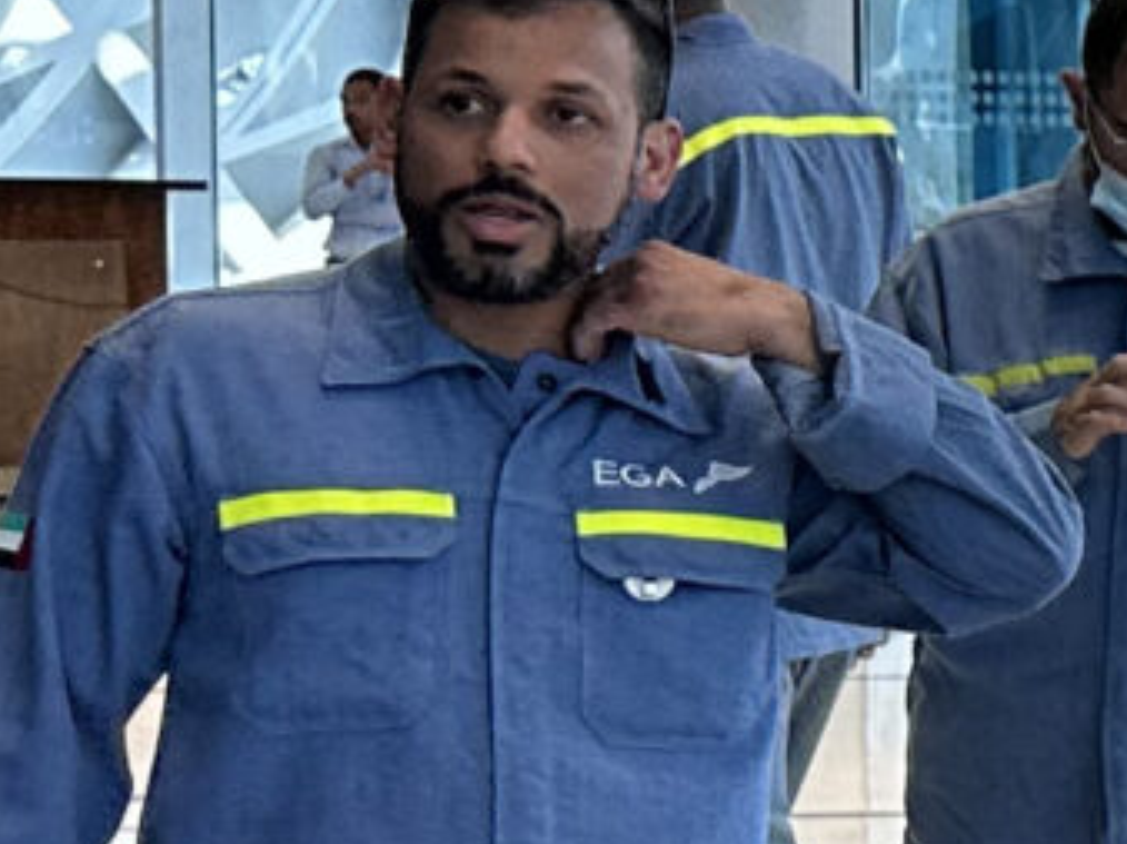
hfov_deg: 8.6
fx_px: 5921
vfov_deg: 8.1
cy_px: 544
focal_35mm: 182
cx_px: 3598
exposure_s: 1/223
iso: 64
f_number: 1.78
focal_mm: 6.86
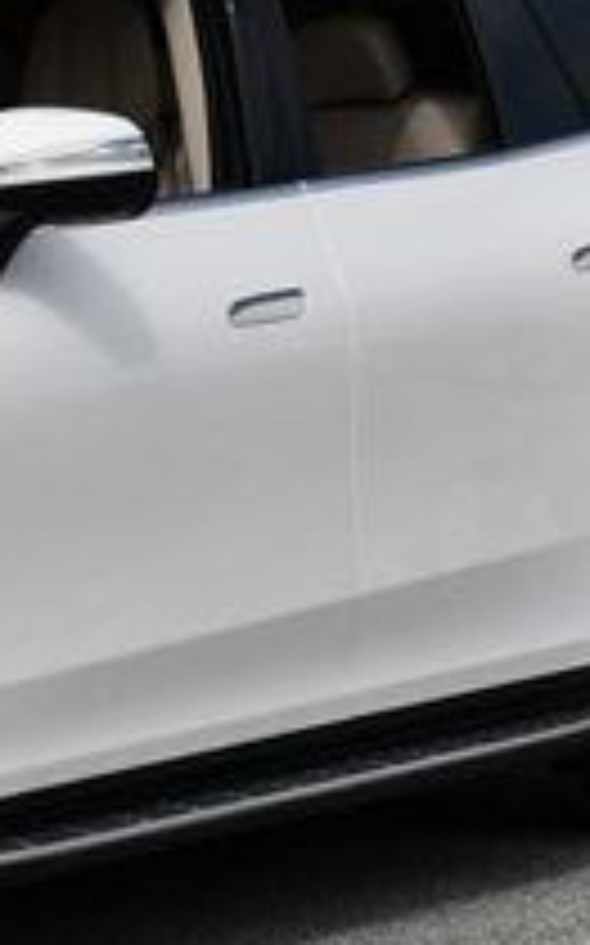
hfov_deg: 6.5
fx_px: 5127
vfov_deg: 10.5
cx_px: -414
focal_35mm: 199
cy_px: 342
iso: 100
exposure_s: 1/320
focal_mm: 32
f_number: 9
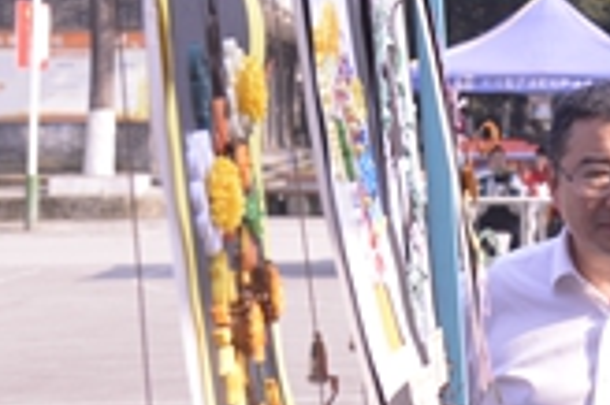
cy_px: 46
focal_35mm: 137
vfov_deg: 9.9
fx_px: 2319
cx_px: 1008
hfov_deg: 13.8
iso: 320
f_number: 7.1
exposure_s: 1/200
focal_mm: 35
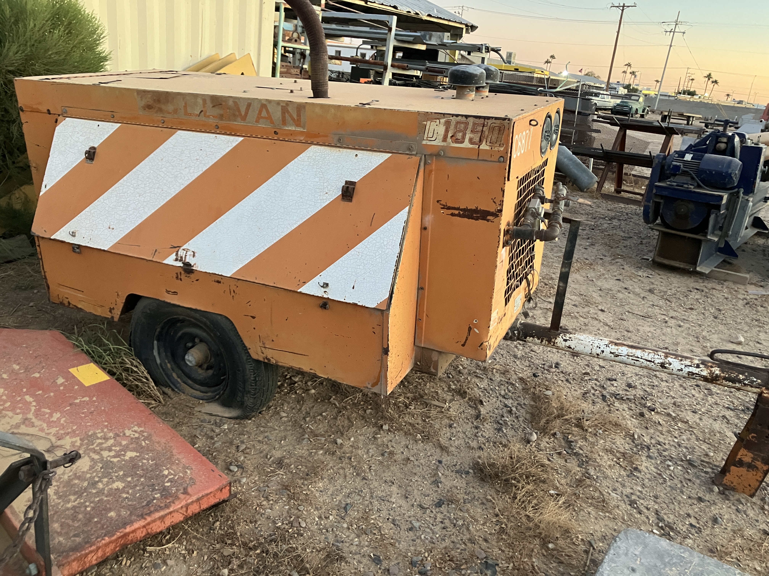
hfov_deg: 63.4
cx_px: 384
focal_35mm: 28
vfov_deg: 49.7
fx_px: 622
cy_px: 288
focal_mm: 3.99
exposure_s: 1/49
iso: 320
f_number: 1.8
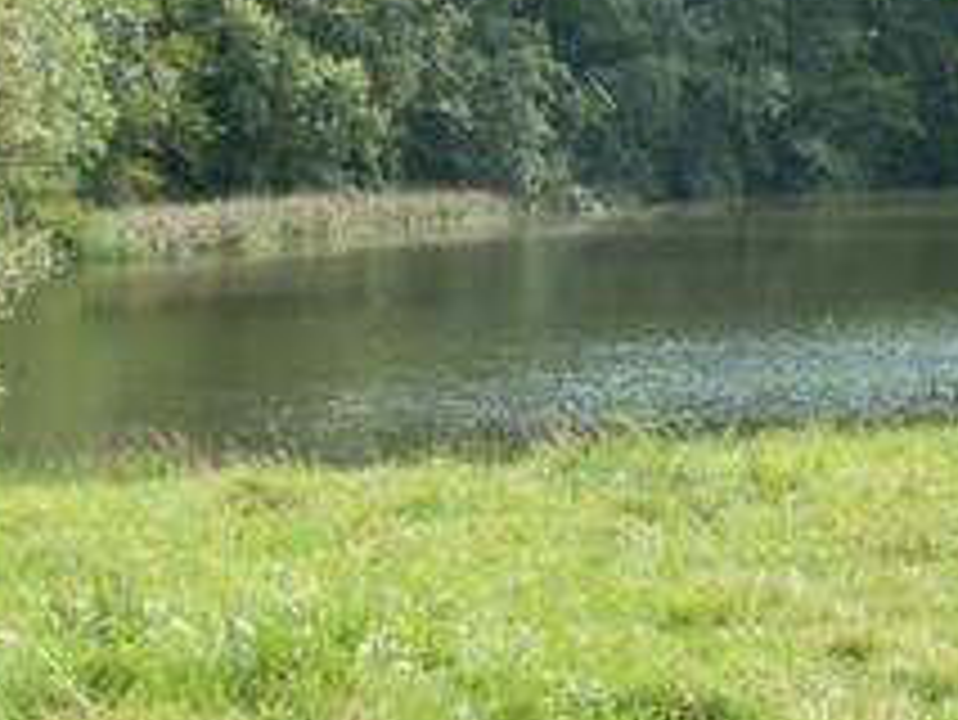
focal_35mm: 105
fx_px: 2908
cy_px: 216
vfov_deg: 14.1
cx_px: 580
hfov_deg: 18.7
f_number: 5
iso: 50
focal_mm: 5.86
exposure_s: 1/100
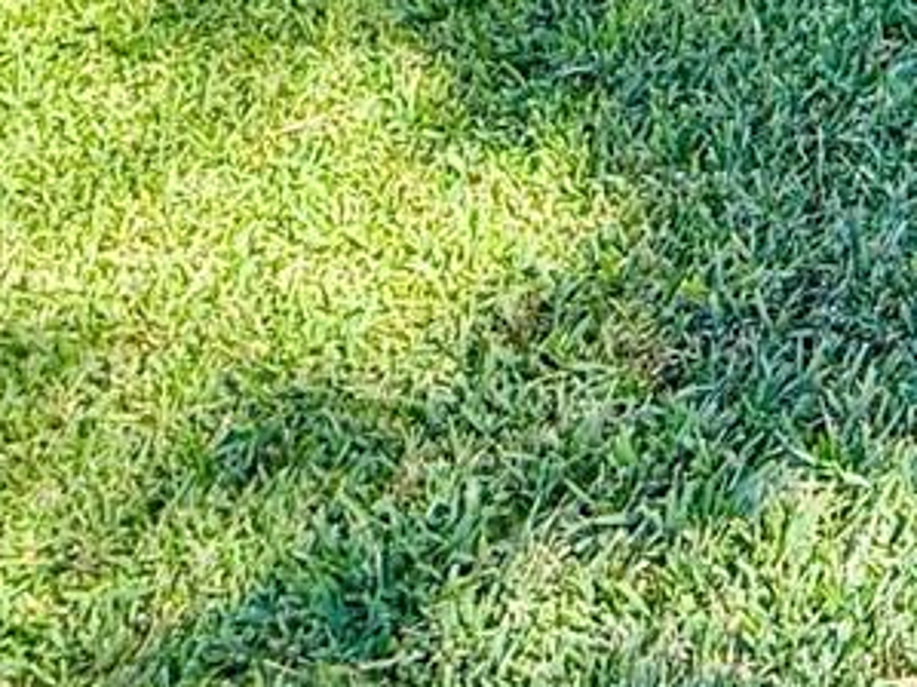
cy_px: -883
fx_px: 1986
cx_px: 1901
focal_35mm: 75
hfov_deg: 17.4
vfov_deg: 14.4
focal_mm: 2.22
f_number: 2.2
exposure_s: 1/279
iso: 64
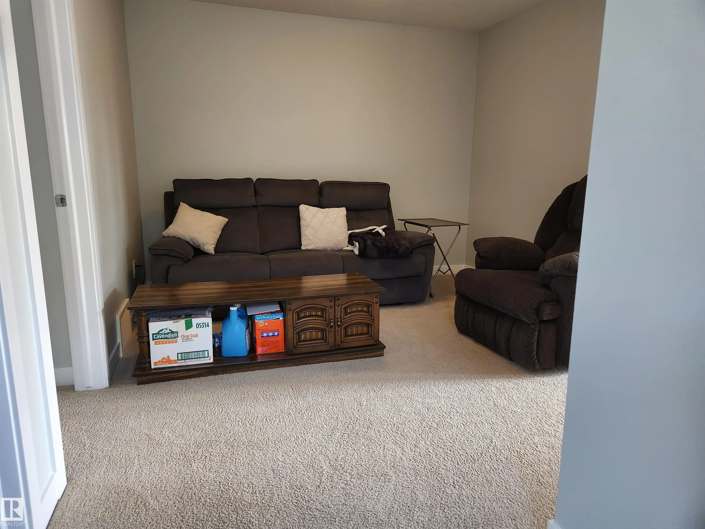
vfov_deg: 58.9
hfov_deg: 73.9
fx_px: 468
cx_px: 352
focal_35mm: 23
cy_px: 264
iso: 320
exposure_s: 1/120
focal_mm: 5.4
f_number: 1.8
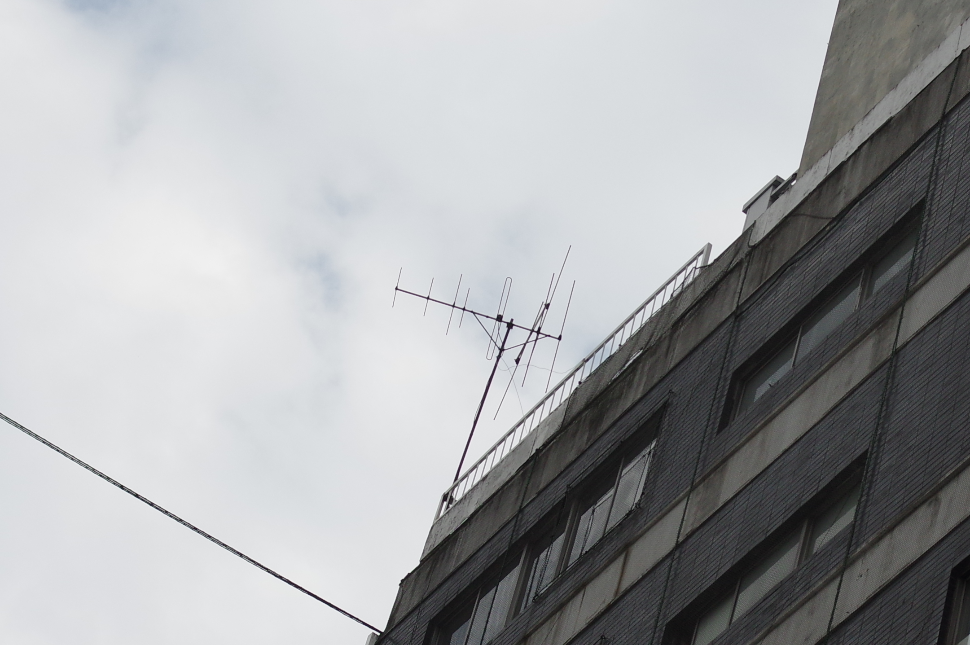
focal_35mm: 167
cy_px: 444
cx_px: 762
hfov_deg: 12.3
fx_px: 4496
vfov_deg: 8.2
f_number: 5.6
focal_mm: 40
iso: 320
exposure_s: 1/800
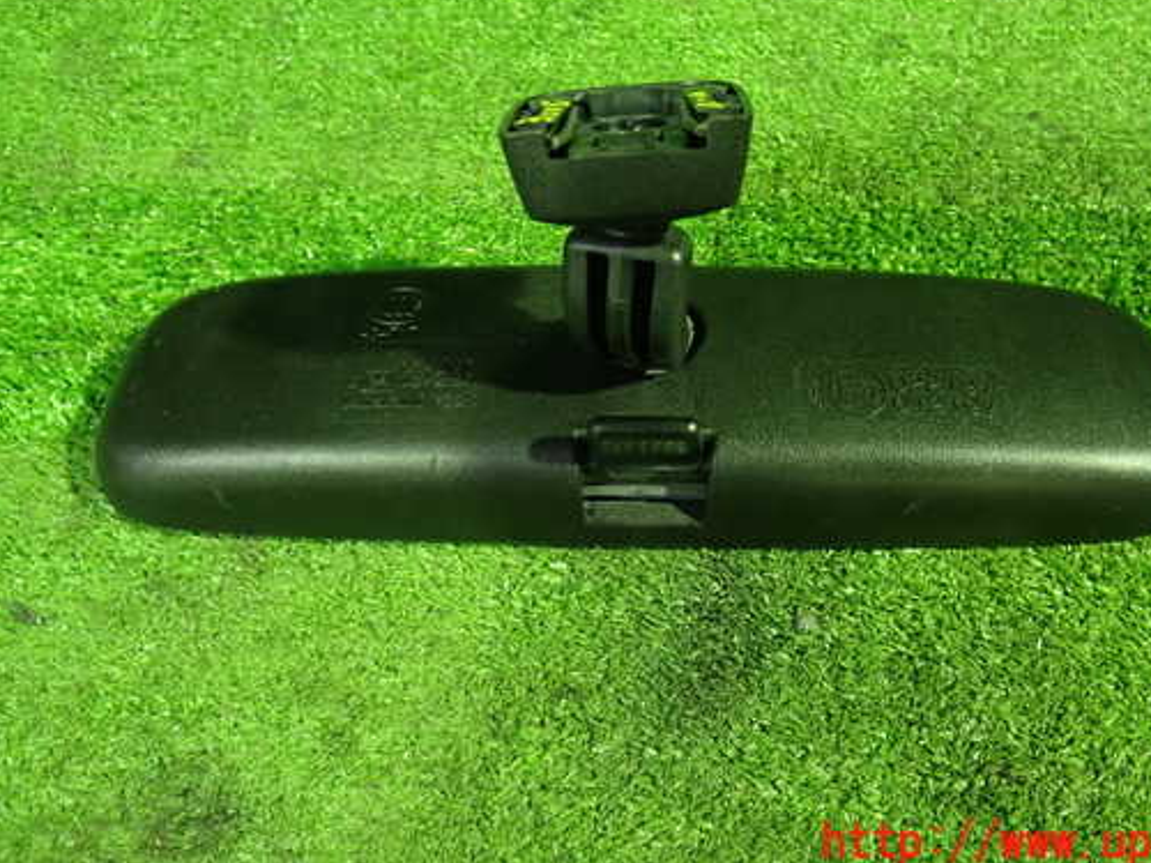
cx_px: 651
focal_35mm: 36
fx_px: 1197
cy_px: 354
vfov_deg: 39.5
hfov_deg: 51.2
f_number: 2.3
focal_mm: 5.4
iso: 800
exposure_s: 1/20
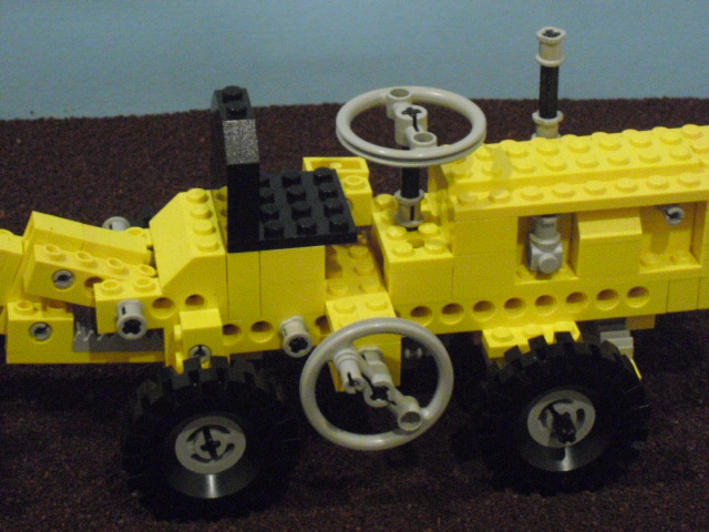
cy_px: 266
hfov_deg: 18.4
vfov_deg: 13.8
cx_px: 354
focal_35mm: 107
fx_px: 2192
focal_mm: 18.9
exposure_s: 1/13
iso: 800
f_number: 5.6
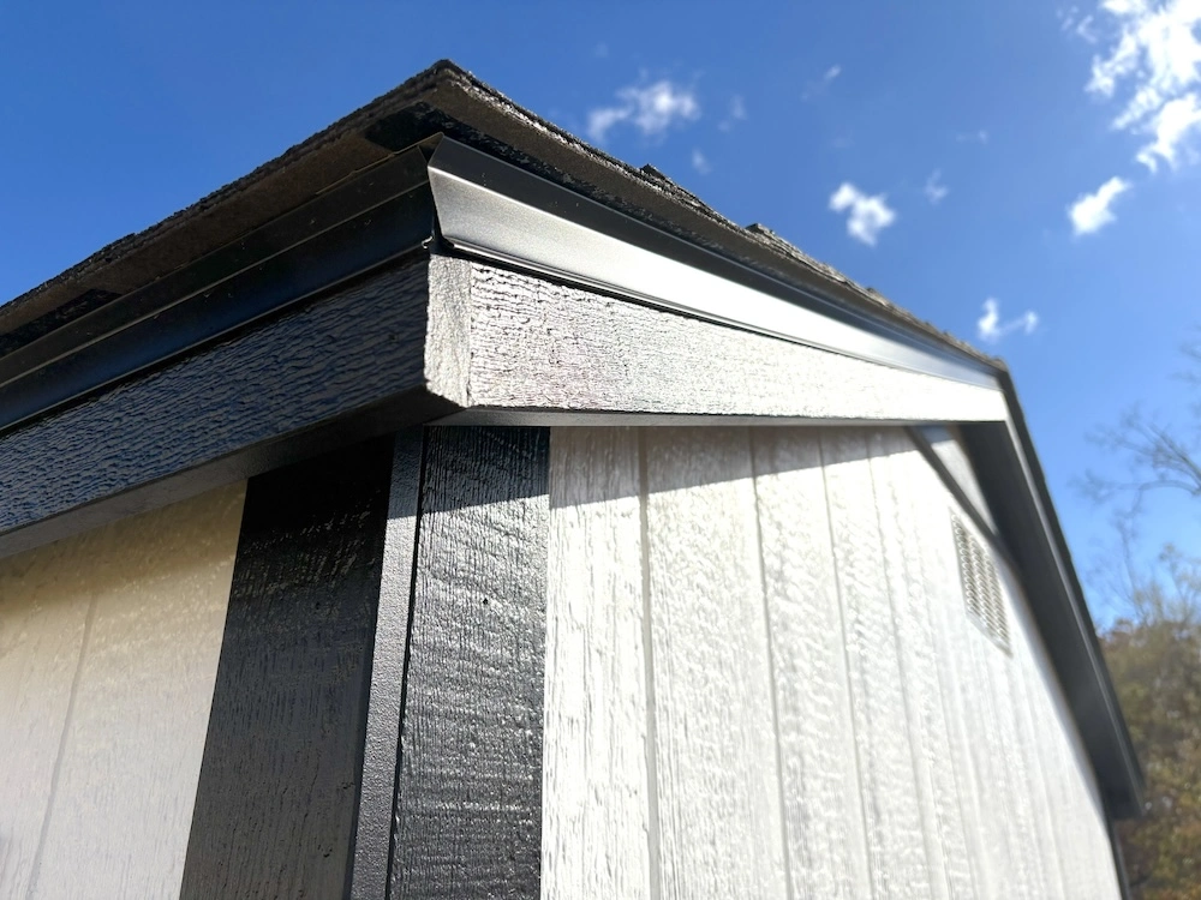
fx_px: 902
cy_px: 450
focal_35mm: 26
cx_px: 600
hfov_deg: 67.3
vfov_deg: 53.1
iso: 50
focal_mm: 5.96
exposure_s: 1/10101
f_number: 1.6
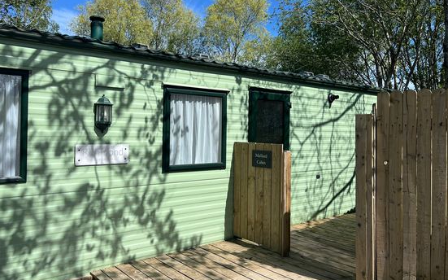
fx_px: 366
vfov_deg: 41.8
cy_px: 128
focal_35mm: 30
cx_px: 205
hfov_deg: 62.8
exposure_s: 1/4310
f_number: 1.6
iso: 50
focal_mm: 5.1
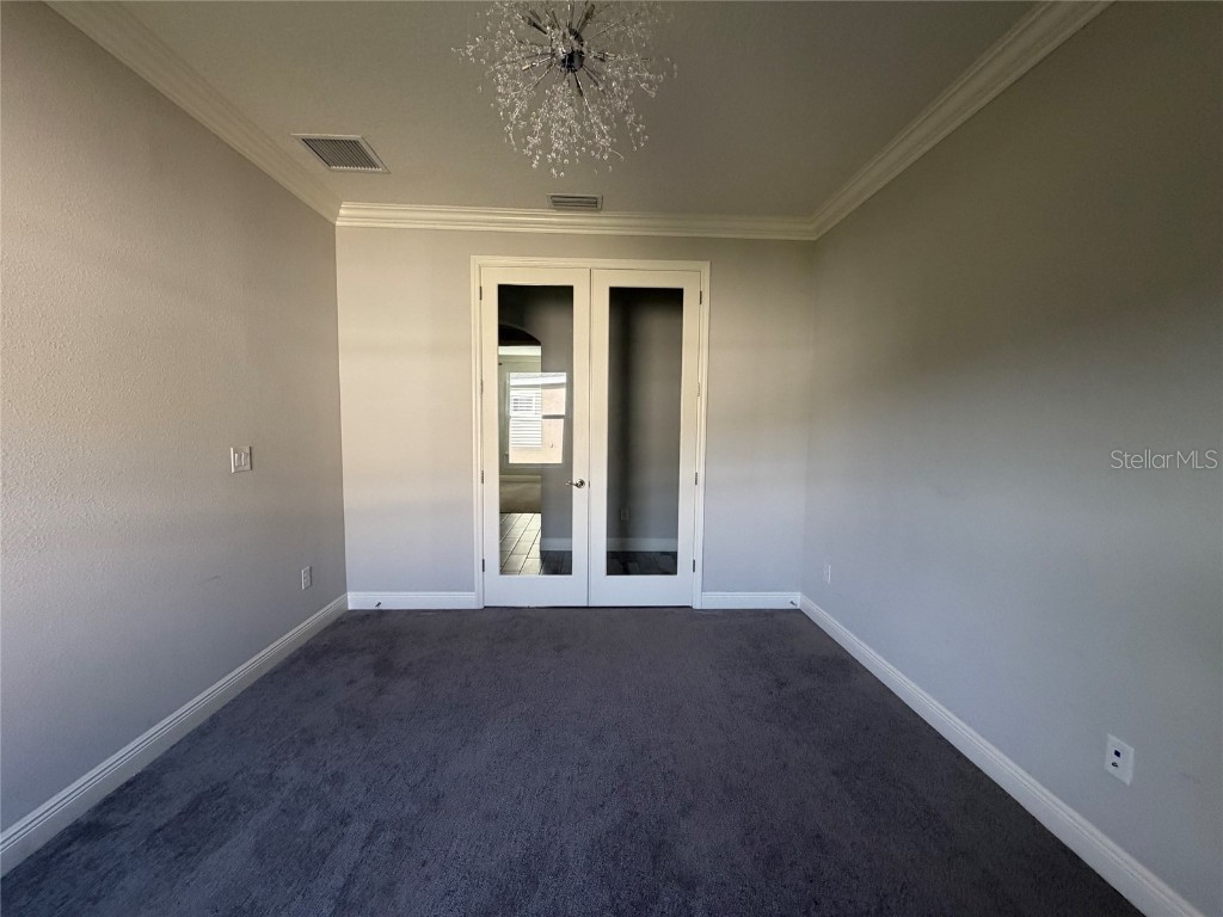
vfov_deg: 85.7
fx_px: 495
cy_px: 458
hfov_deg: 102.1
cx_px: 612
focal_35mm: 14
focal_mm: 2.22
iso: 320
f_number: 2.2
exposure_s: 1/108
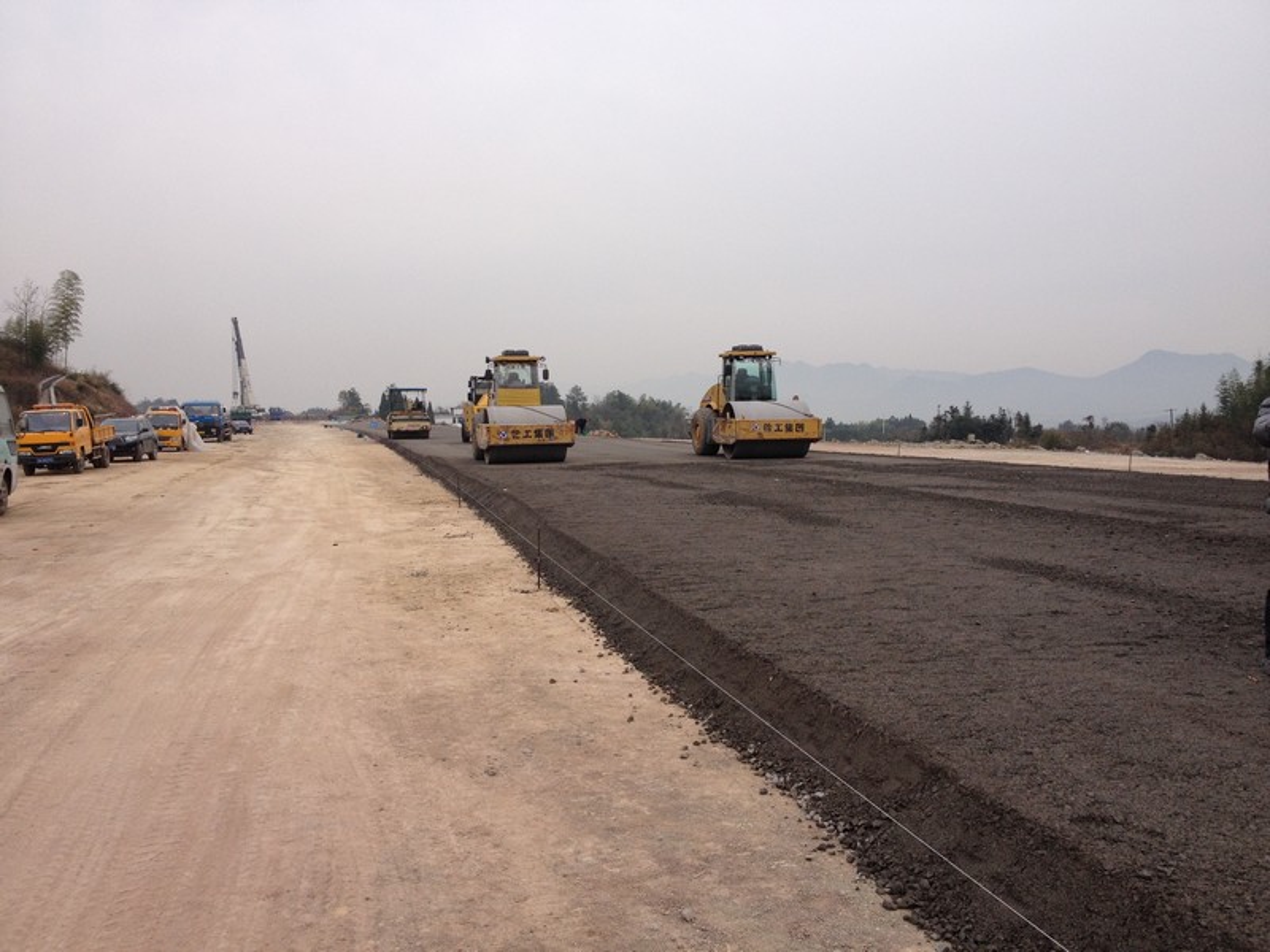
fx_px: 1284
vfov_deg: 40.7
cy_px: 476
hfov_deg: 52.6
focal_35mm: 35
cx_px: 635
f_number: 2.4
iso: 50
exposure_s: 1/746
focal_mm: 4.28
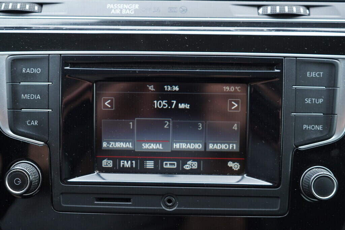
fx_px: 345
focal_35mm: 36
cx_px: 172
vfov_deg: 36.9
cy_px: 115
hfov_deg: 53.1
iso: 400
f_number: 2.8
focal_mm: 24
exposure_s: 1/40
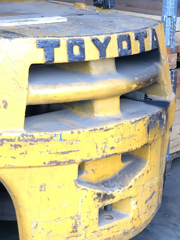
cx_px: 7
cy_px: -2
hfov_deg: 18.7
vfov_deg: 24.2
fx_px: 534
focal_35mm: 77
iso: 20
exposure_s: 1/114
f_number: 1.8
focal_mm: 3.99
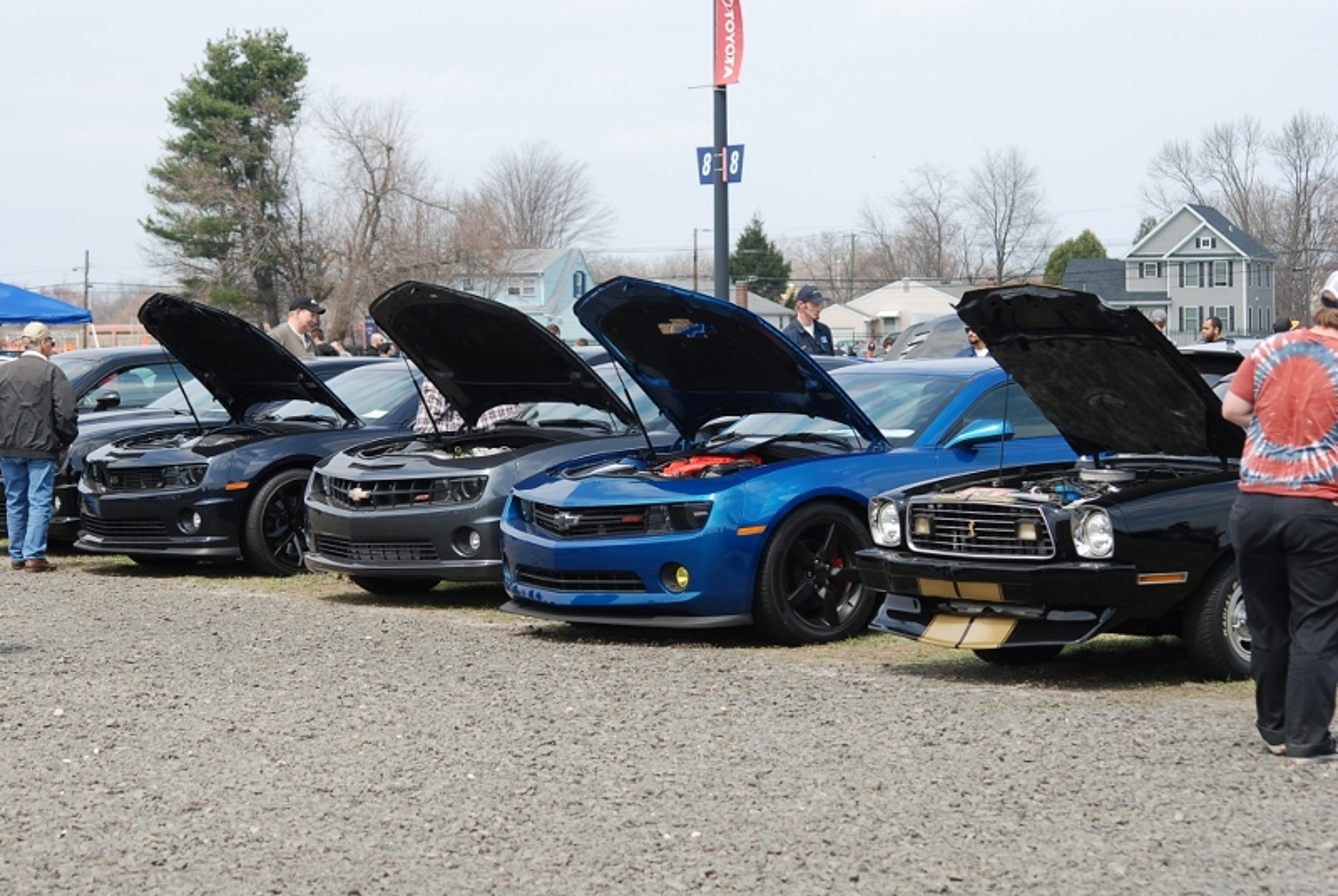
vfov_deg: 13.1
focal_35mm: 105
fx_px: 3908
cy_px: 448
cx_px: 669
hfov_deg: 19.4
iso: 200
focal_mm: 70
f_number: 5.6
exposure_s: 1/500
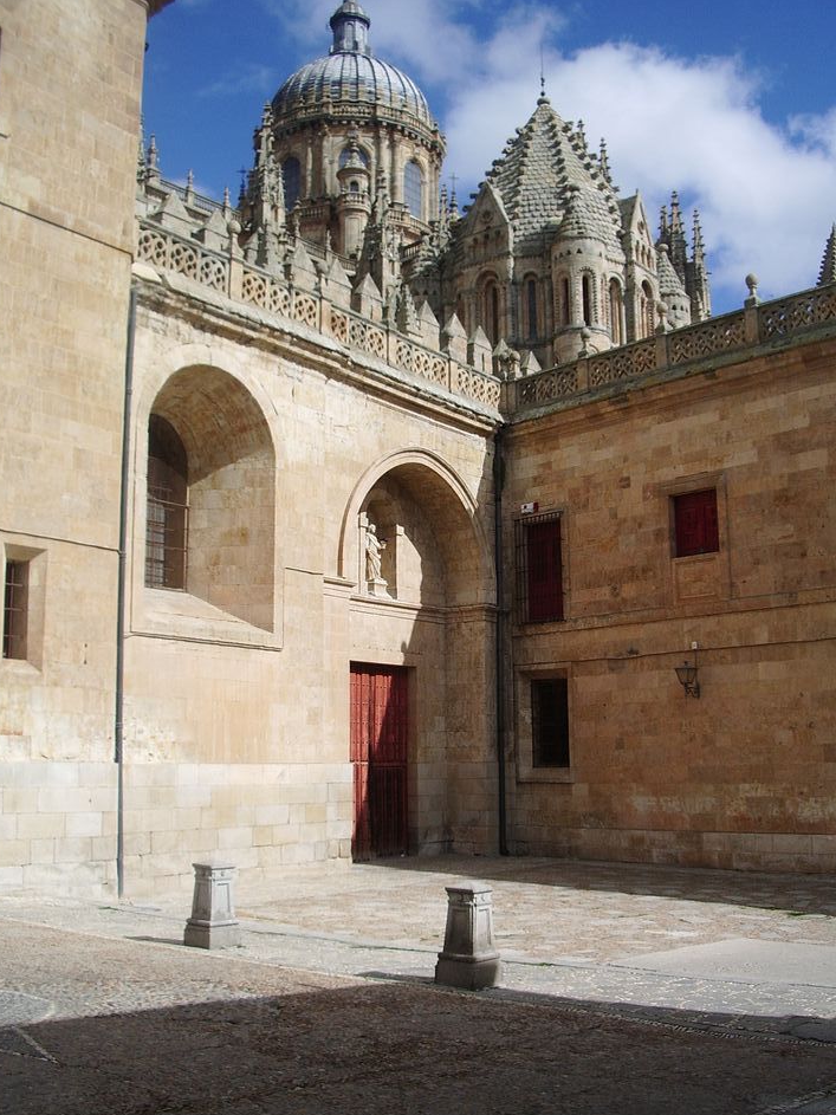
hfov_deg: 37.7
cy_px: 603
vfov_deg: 48.9
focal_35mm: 38
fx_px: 1224
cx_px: 439
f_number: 4.3
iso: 50
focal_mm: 5.8
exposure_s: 1/500
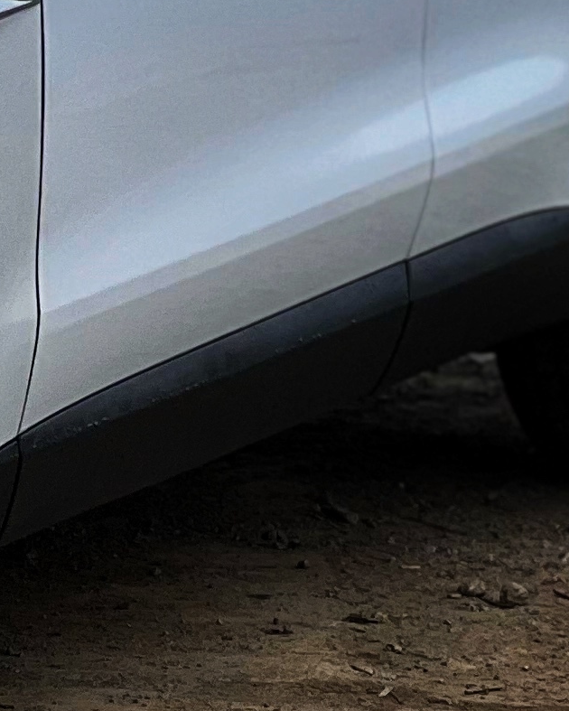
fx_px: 8101
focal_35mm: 385
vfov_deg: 5.0
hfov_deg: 4.0
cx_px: -574
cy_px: -89
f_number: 2.8
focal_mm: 9
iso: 32
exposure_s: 1/457
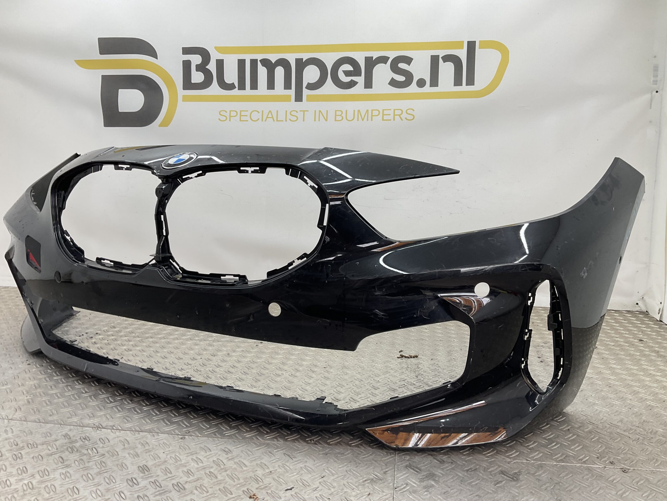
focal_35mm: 29
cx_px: 334
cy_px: 250
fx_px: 559
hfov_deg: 61.7
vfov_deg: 48.2
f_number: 1.8
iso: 20
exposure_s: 1/100
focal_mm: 3
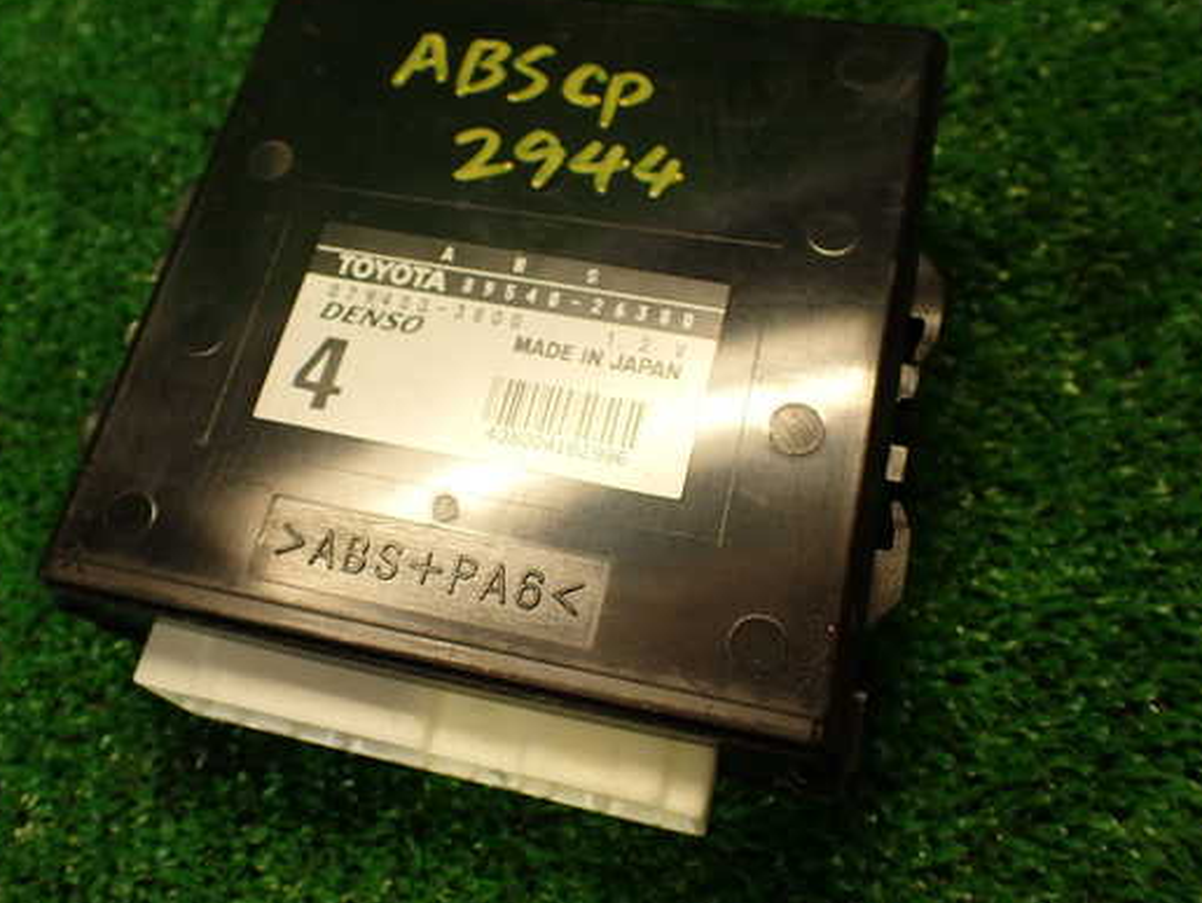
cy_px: 437
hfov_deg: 52.4
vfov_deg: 40.7
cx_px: 517
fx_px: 1216
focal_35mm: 35
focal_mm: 5.4
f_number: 2.3
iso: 200
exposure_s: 1/50
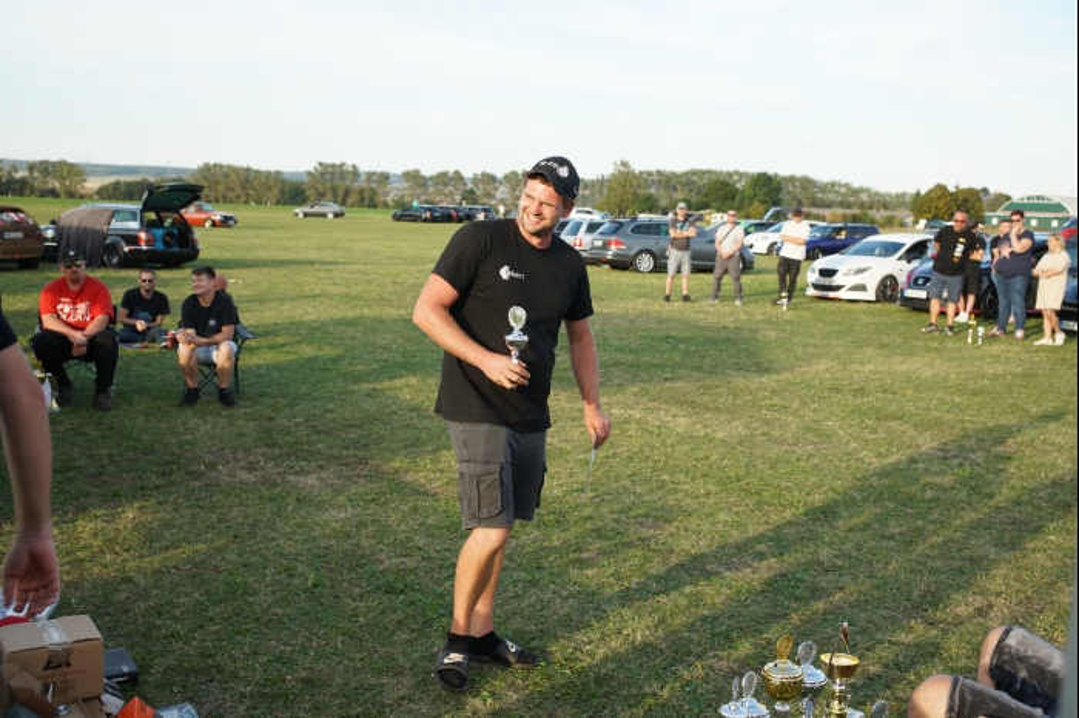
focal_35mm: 35
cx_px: 540
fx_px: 1048
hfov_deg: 54.5
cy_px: 359
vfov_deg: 37.8
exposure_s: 1/200
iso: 200
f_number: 5
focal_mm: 35
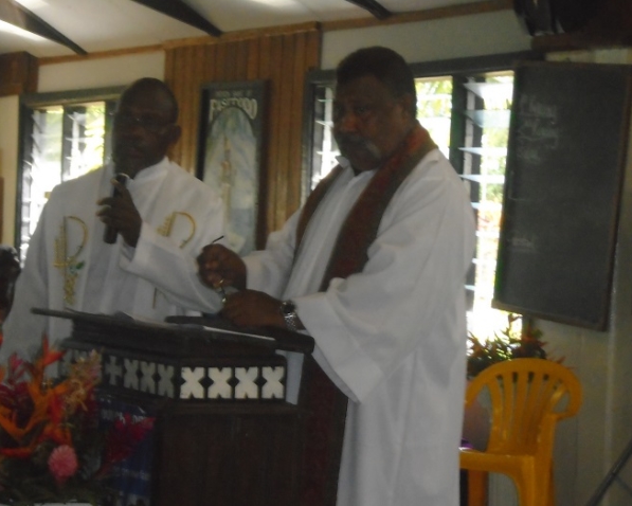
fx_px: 2133
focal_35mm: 114
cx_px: 337
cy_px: 253
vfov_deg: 13.5
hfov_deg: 16.9
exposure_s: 1/60
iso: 800
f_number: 5.8
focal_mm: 19.3
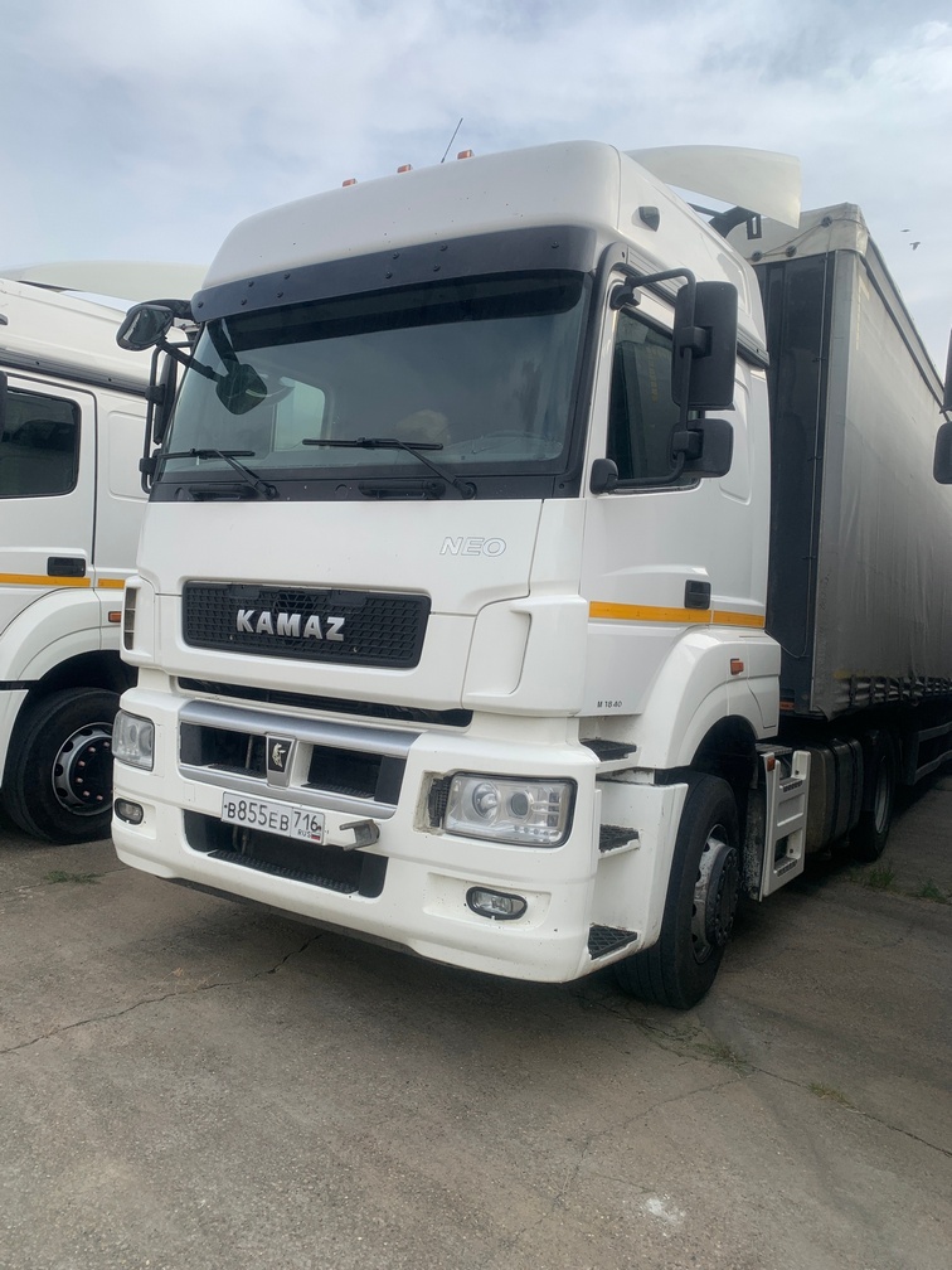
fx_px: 953
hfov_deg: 53.1
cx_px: 476
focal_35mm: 26
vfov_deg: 67.3
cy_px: 635
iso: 25
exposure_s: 1/1220
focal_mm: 4.25
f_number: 1.8
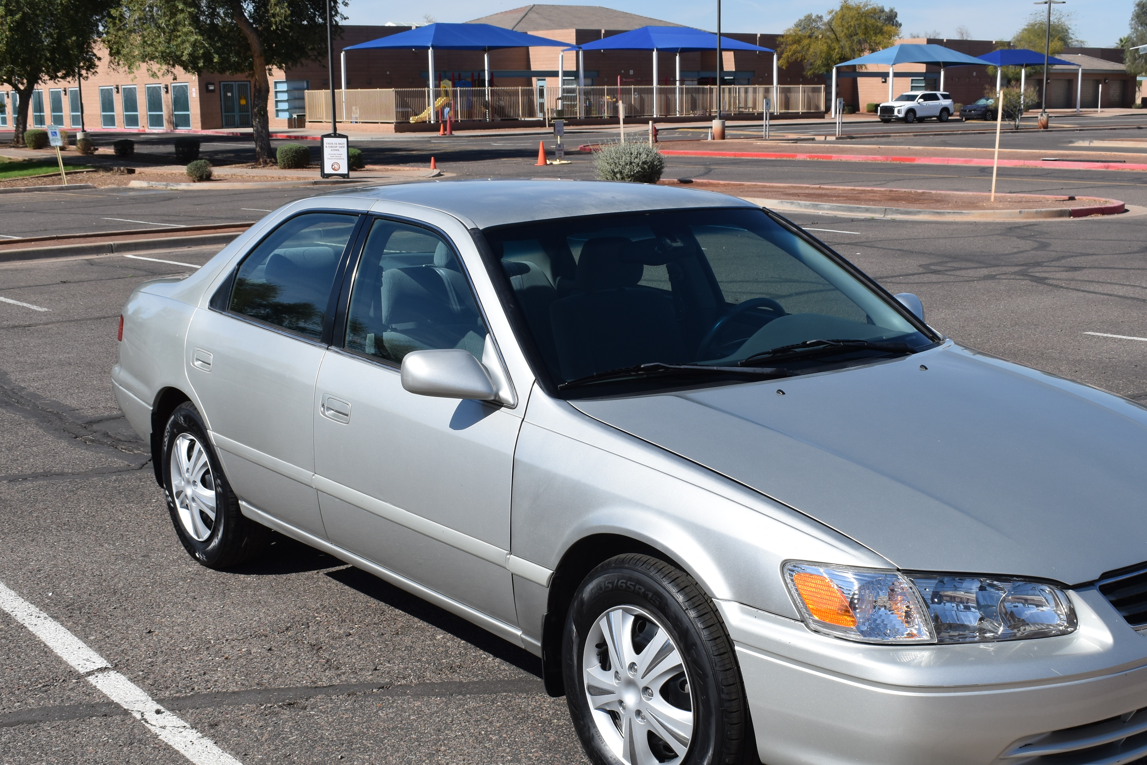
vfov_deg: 29.1
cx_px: 604
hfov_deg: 42.7
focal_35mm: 46
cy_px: 481
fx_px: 1466
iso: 200
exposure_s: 1/500
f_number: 11
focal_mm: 22
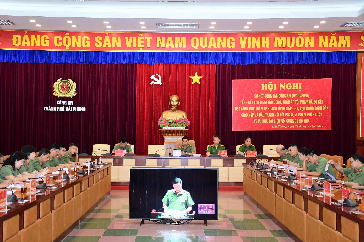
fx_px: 516
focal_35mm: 51
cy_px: 121
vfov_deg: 26.5
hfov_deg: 38.9
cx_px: 182
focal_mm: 34
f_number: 4.2
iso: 2500
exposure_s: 1/200
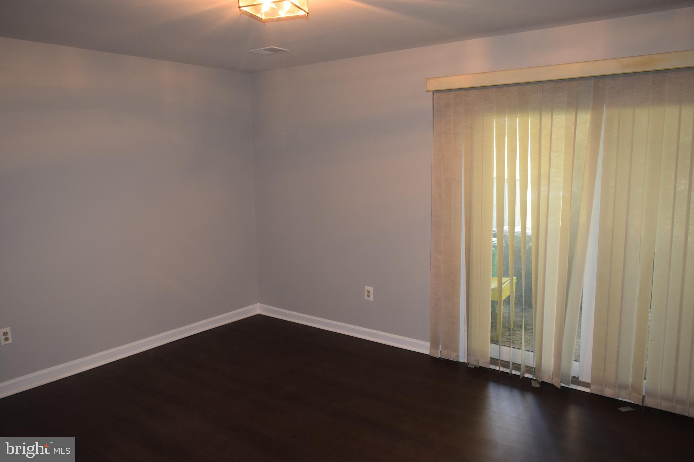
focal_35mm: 27
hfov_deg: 67.4
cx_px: 347
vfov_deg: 47.9
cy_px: 231
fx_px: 520
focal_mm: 18
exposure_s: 1/100
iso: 800
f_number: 5
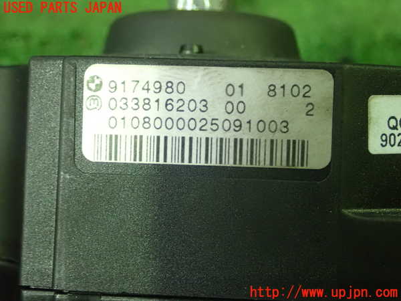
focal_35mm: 61
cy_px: 150
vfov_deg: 24.0
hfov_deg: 31.7
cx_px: 200
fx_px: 707
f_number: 3.6
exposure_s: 1/50
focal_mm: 11.01
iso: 1600
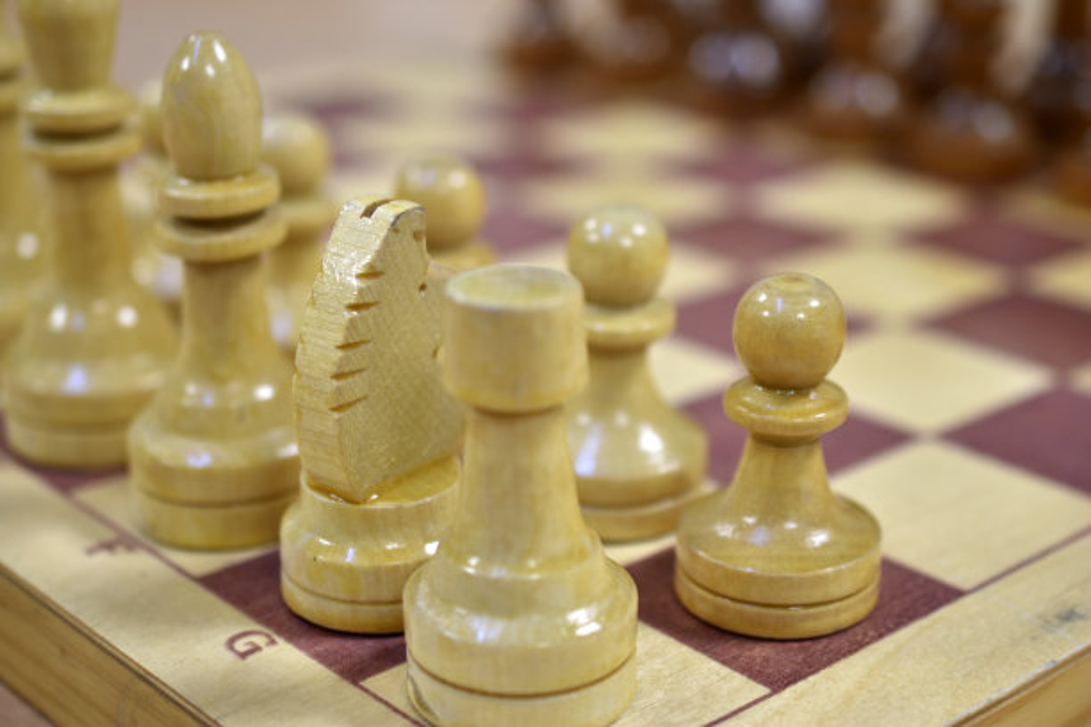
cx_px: 546
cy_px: 364
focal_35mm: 60
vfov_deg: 22.6
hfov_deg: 33.4
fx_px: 1818
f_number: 3
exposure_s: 1/40
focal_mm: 40
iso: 100
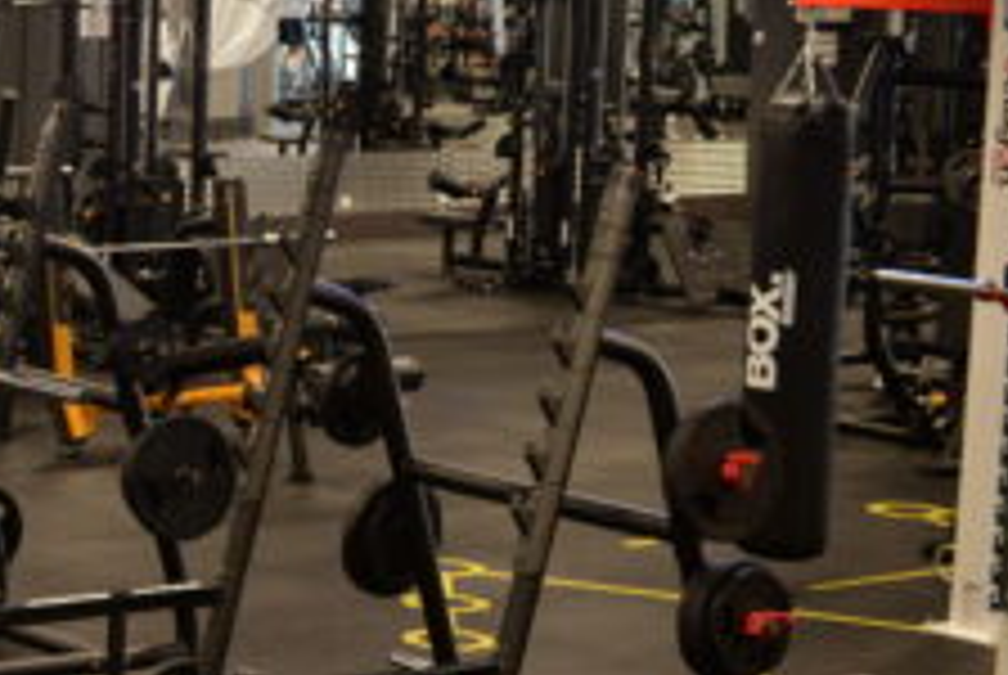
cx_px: -724
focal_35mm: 125
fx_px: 3505
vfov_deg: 11.0
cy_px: 441
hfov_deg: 14.6
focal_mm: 35
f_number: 5
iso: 1250
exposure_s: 1/50
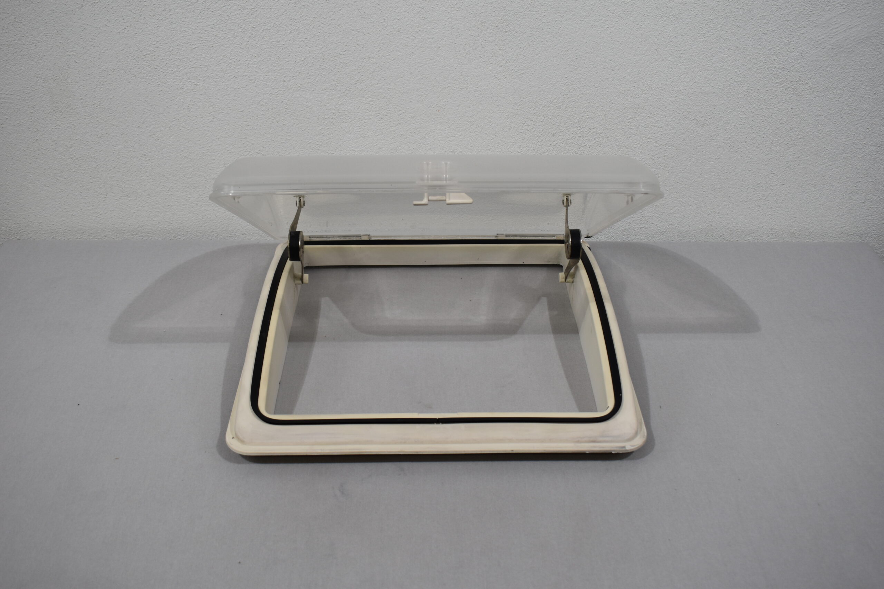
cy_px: 294
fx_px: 921
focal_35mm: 38
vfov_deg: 35.5
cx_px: 442
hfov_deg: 51.3
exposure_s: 1/125
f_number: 5.6
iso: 320
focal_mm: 25
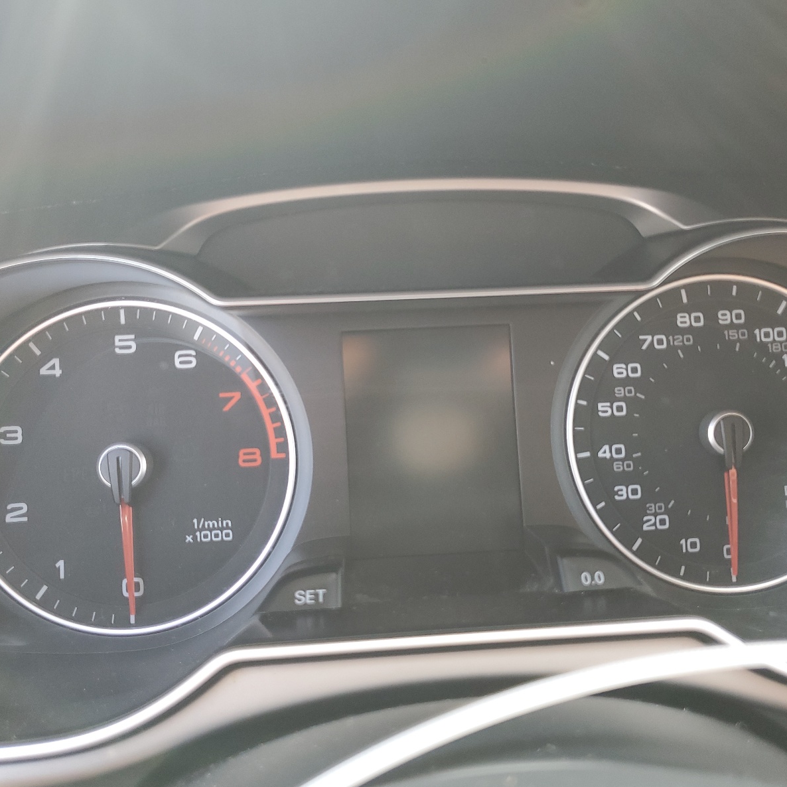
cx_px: 413
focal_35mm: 31
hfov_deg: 52.5
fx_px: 797
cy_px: 397
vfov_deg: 52.5
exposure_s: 1/100
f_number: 1.5
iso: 68
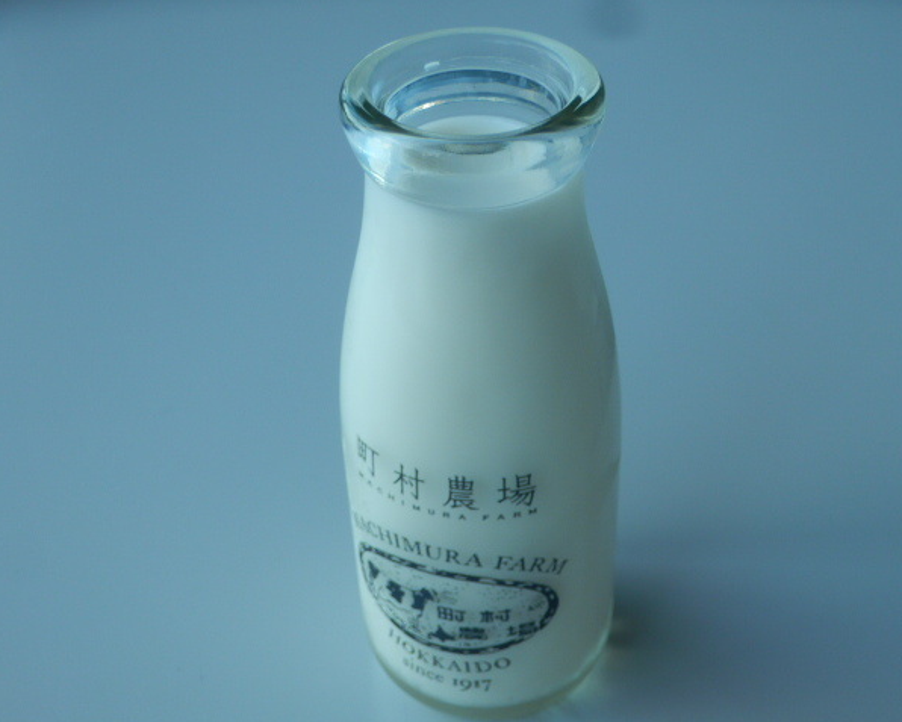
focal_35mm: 66
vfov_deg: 23.2
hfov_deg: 28.7
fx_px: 1762
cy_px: 362
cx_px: 477
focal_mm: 11.1
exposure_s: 1/60
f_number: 4.6
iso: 125
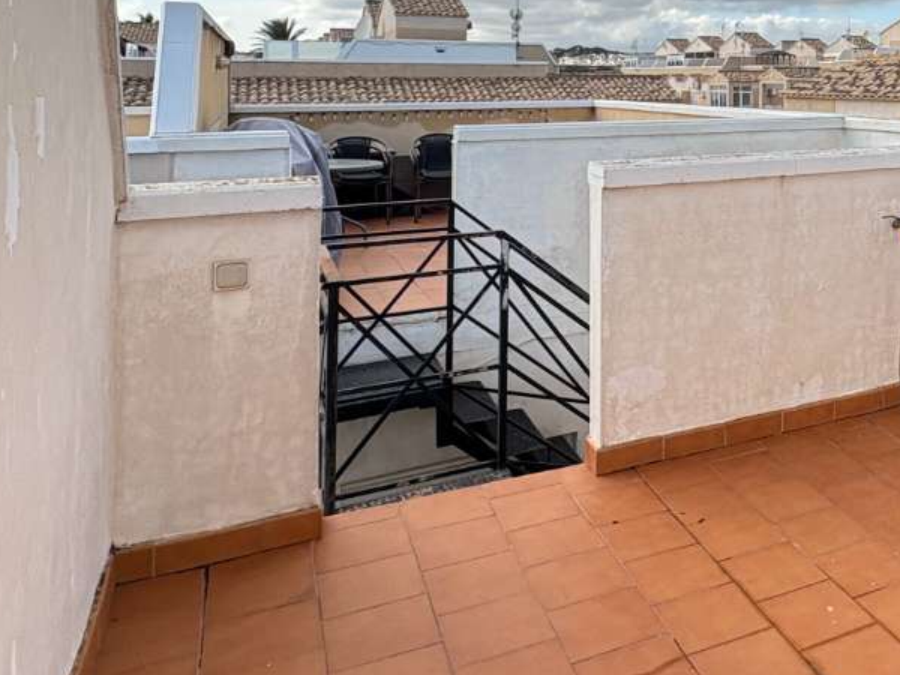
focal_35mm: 35
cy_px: 68
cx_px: 886
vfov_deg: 38.0
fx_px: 910
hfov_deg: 45.1
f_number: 2.2
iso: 40
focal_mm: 2.22
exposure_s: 1/569
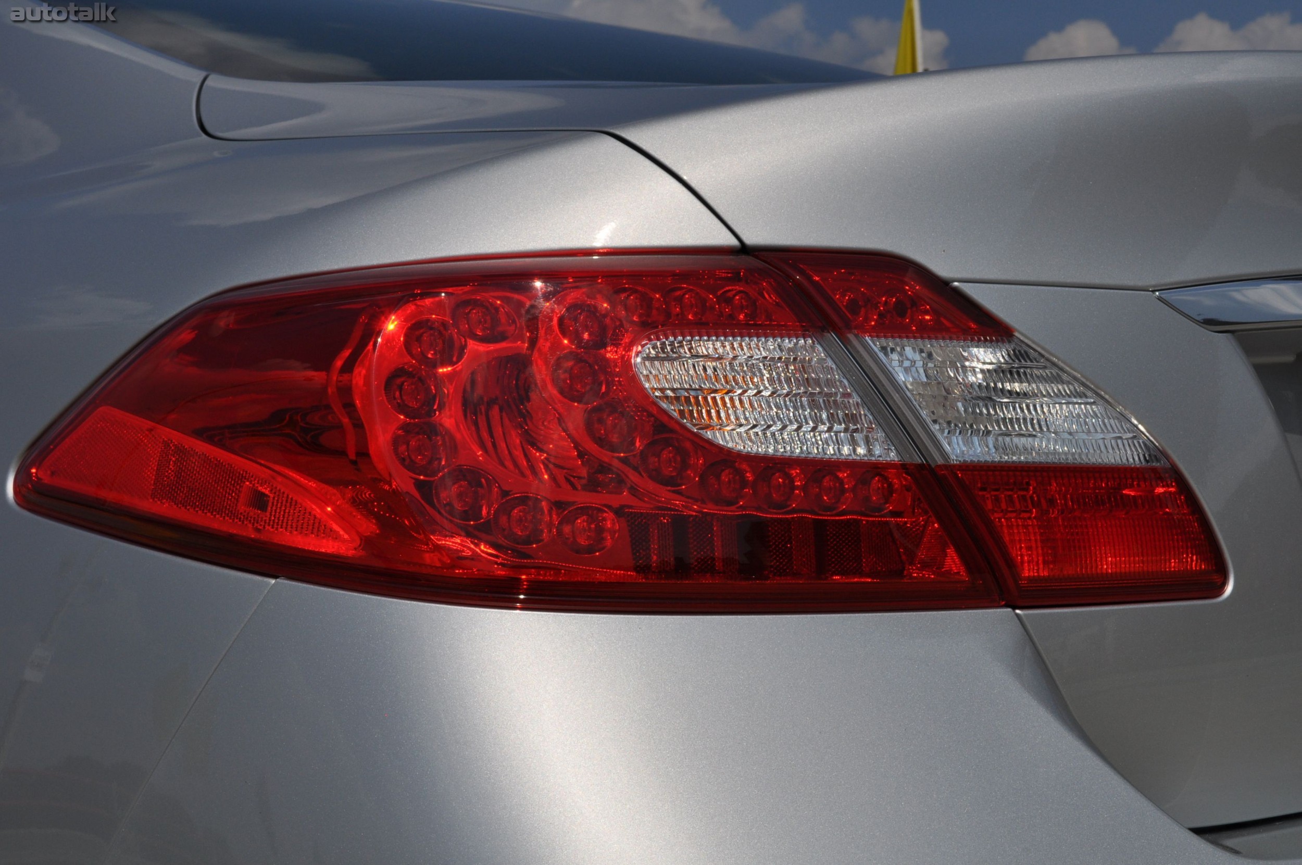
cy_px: 432
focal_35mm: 54
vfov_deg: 25.0
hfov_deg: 36.9
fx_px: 1951
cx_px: 651
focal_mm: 36
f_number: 14
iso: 200
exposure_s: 1/800
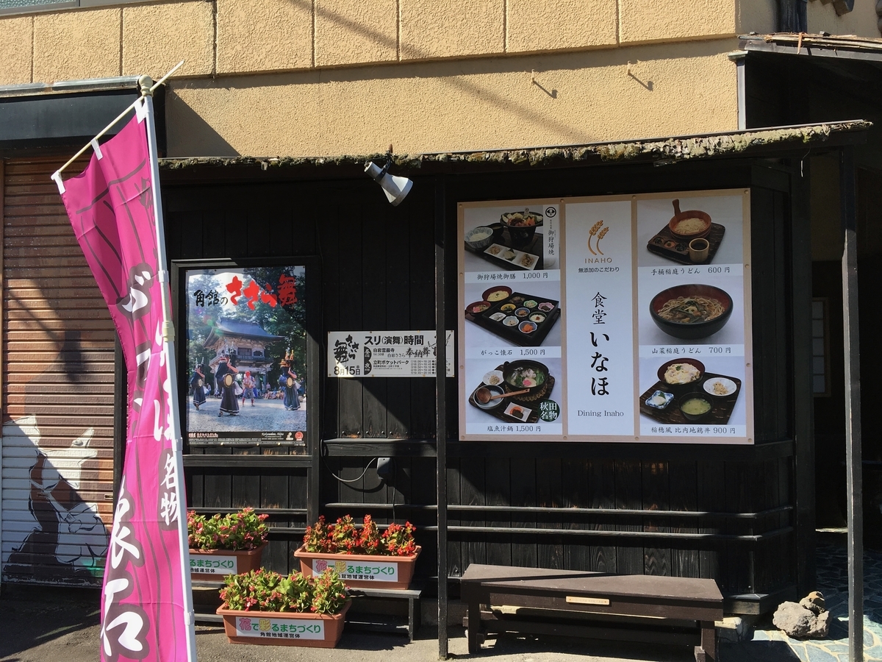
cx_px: 441
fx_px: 739
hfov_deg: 61.7
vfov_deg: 48.2
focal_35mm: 29
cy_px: 331
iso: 25
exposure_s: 1/635
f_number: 2.2
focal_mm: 4.15
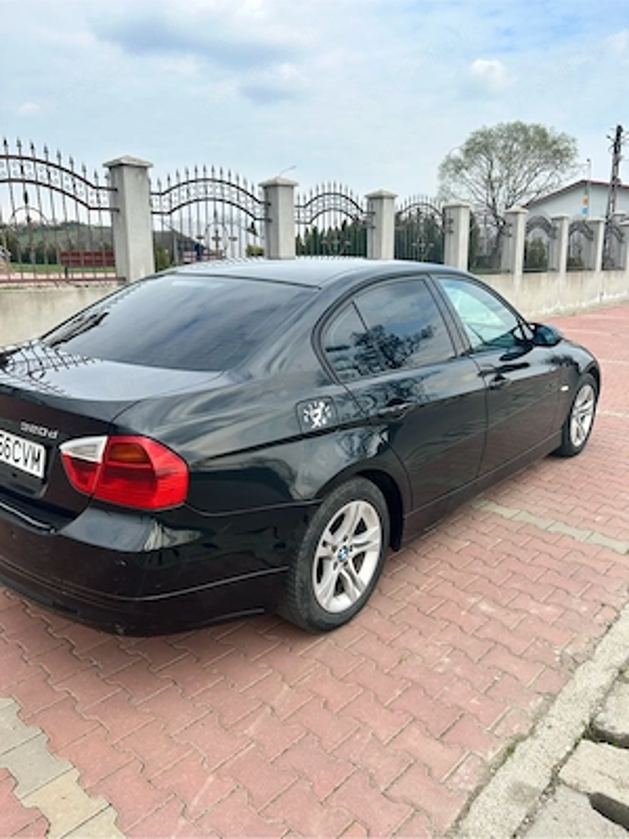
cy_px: 420
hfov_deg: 53.1
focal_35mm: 26
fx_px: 630
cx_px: 314
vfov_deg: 67.3
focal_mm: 5.7
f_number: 1.5
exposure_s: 1/2045
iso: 50
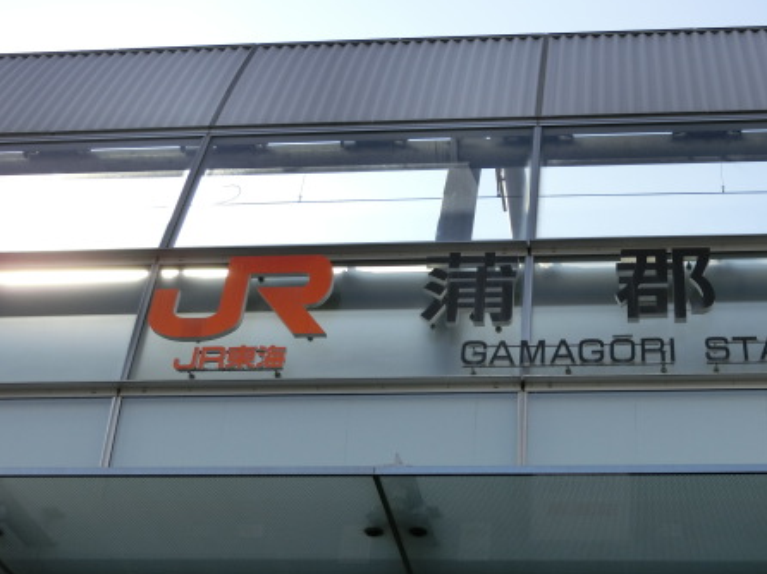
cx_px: 537
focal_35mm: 56
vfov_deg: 26.1
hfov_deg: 33.9
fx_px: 1240
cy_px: 265
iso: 80
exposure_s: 1/640
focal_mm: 6.9
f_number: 4.1
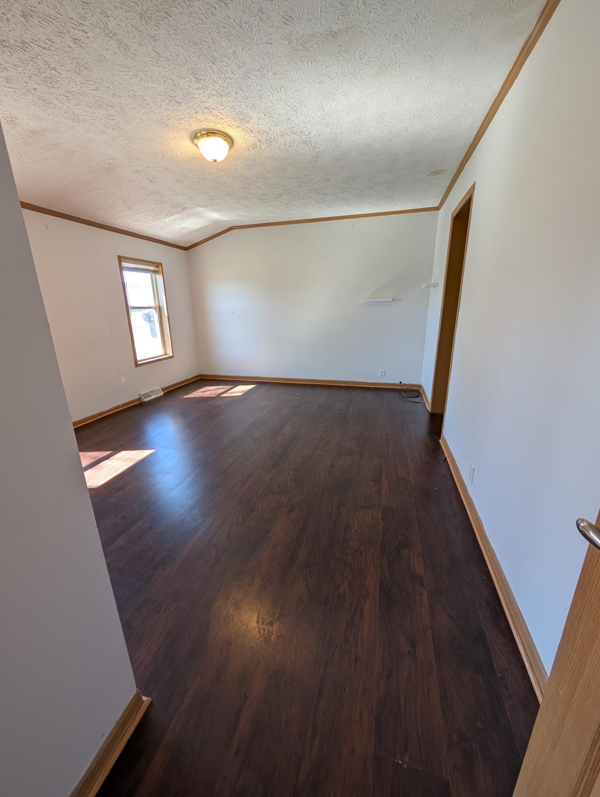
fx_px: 277
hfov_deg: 94.6
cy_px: 398
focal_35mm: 12
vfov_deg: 110.5
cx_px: 300
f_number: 1.7
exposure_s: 1/120
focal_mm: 2.02
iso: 71
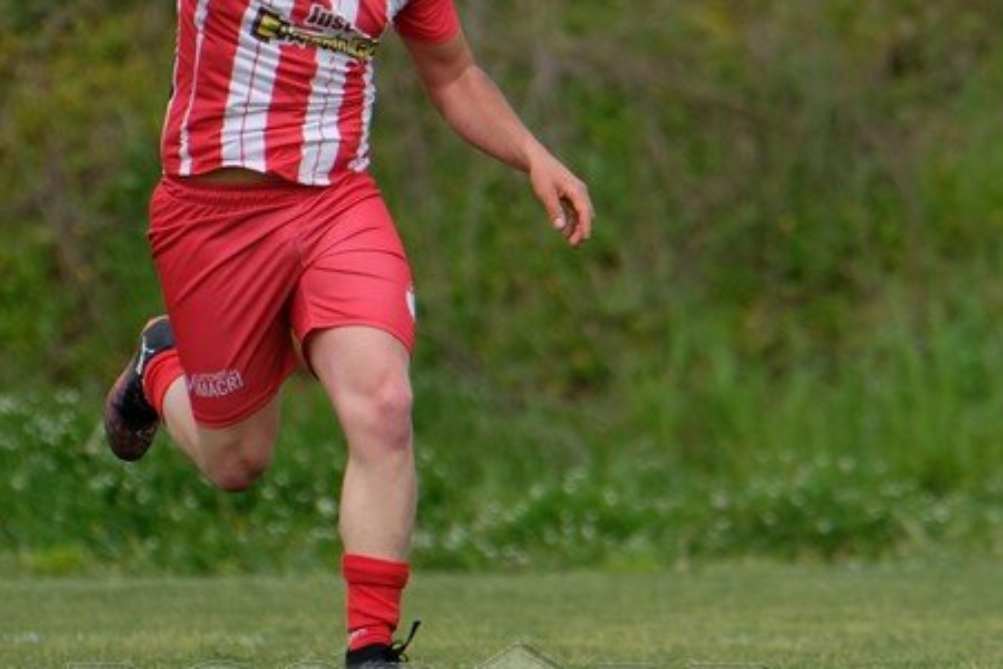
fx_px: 38027
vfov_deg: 1.0
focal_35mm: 1365
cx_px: 419
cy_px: 235
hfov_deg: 1.5
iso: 320
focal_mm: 400
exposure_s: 1/1000
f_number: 5.6
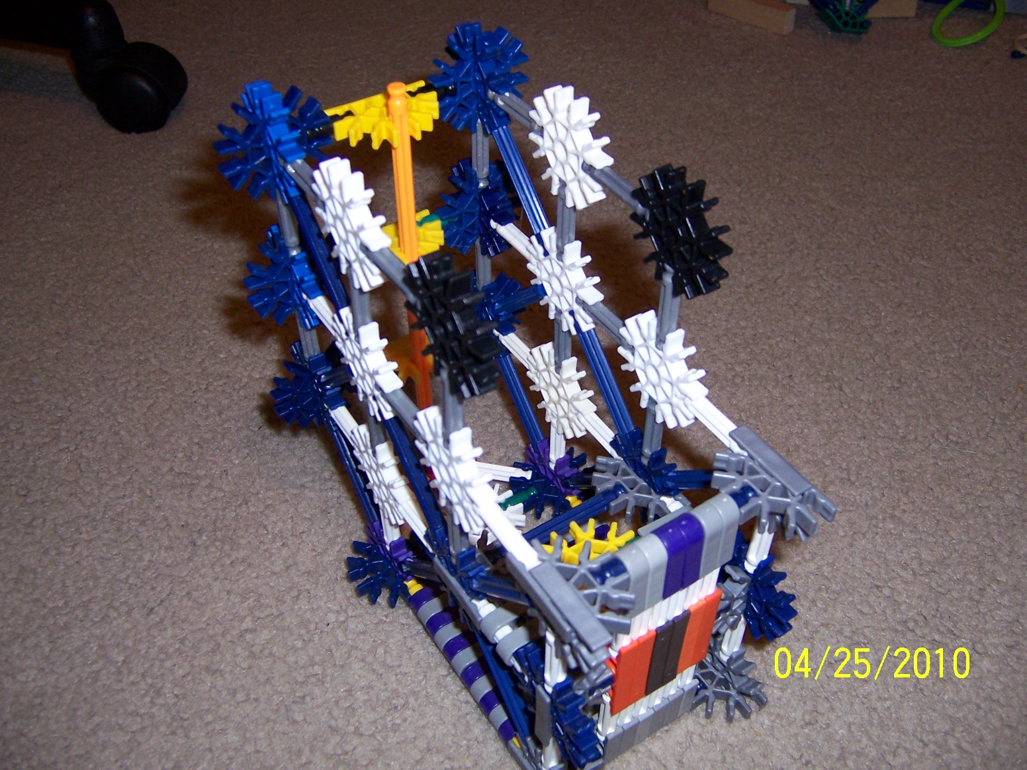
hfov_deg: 55.4
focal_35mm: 33
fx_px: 979
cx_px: 514
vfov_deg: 42.9
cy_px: 385
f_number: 2.8
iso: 140
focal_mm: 5.5
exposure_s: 1/60
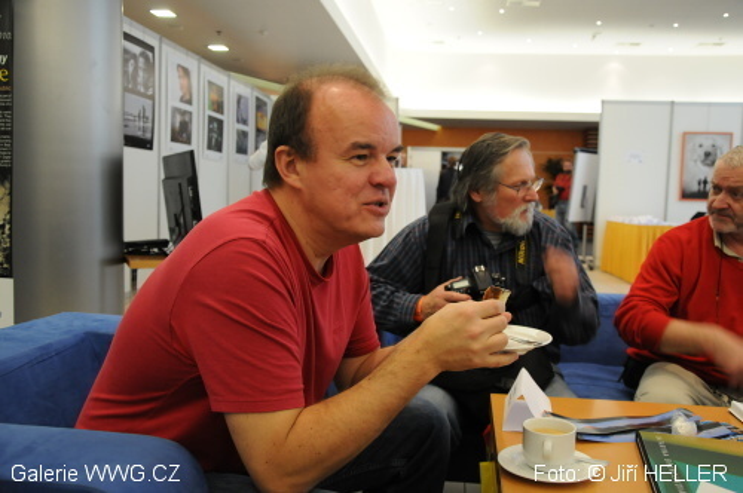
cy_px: 246
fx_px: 680
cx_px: 372
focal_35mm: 33
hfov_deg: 57.3
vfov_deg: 39.9
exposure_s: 1/30
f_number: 4.5
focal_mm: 22
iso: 800
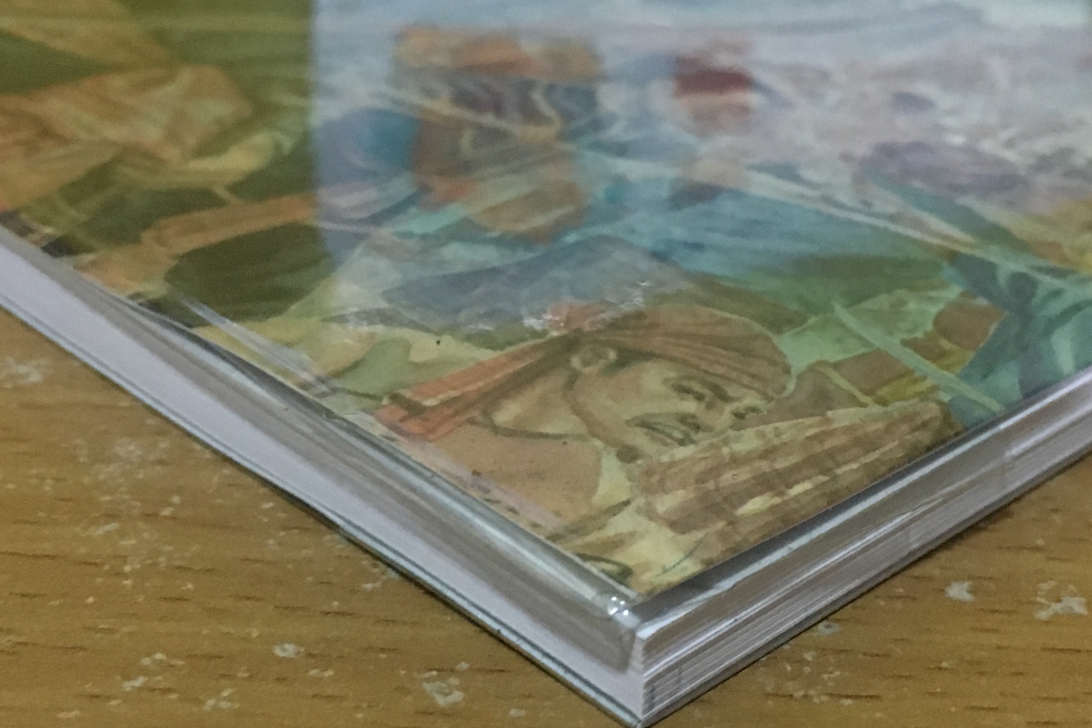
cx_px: 563
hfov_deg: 35.6
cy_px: 449
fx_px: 1699
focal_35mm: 56
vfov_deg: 24.1
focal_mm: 4.15
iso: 250
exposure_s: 1/17
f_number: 2.2
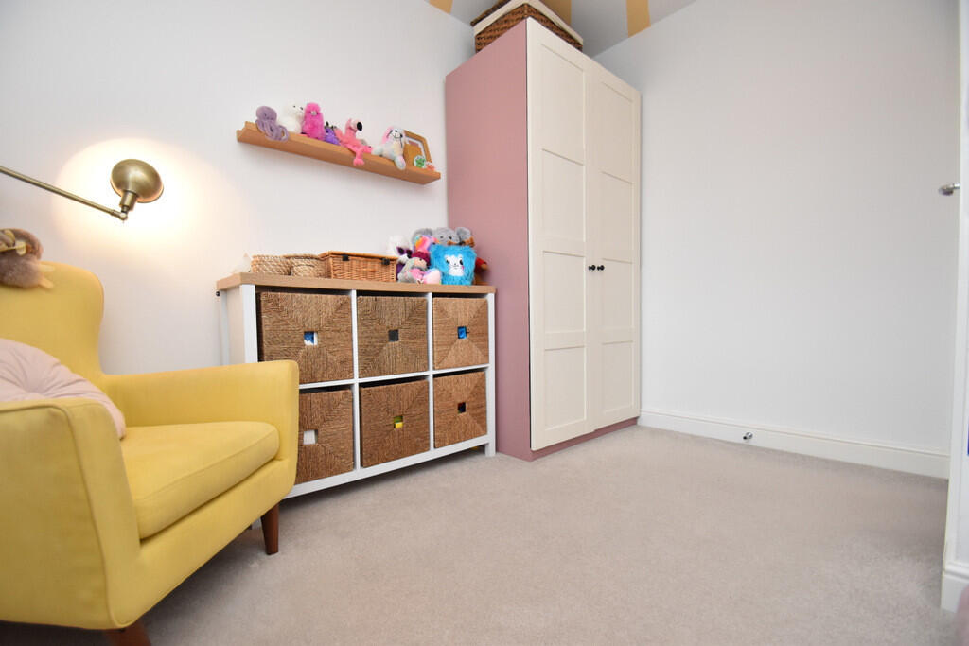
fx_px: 404
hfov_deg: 100.4
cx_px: 484
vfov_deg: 77.3
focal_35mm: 15
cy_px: 323
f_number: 4
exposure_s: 1/125
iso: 800
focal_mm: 10
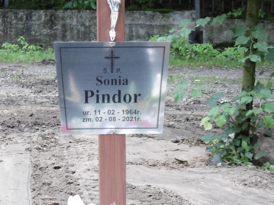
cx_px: 114
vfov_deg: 11.0
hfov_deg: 14.7
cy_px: 27
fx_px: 1061
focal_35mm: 134
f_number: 4.2
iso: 400
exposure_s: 1/40
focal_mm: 10.5
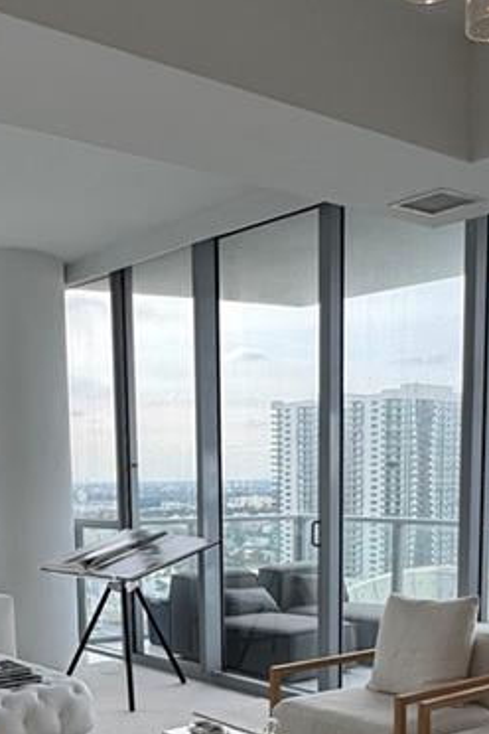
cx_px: 231
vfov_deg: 39.5
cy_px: 629
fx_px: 958
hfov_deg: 28.6
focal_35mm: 47
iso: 40
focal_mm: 2.22
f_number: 2.2
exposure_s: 1/152
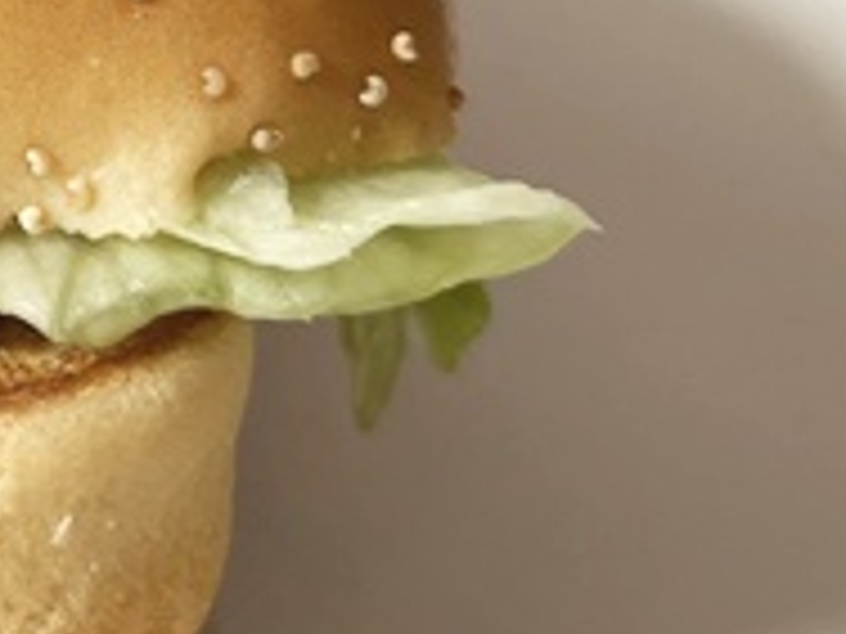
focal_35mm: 108
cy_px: -292
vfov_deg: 13.0
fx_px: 2639
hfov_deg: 15.3
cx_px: -752
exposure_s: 1/121
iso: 64
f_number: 1.6
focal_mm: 5.1
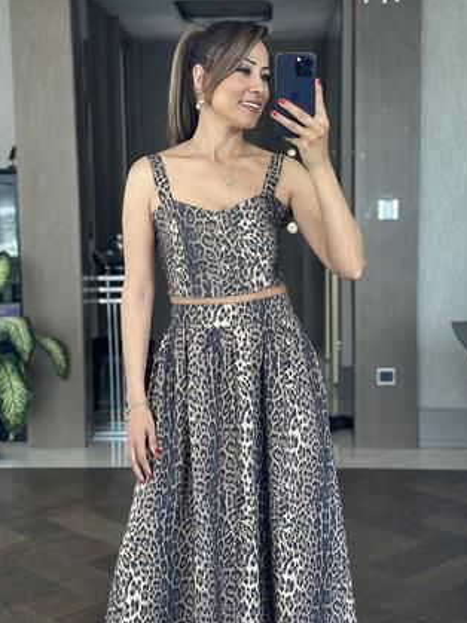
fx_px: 1044
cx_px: 223
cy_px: 324
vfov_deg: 33.2
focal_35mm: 58
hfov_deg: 25.2
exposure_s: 1/121
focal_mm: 6.86
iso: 100
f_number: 1.78
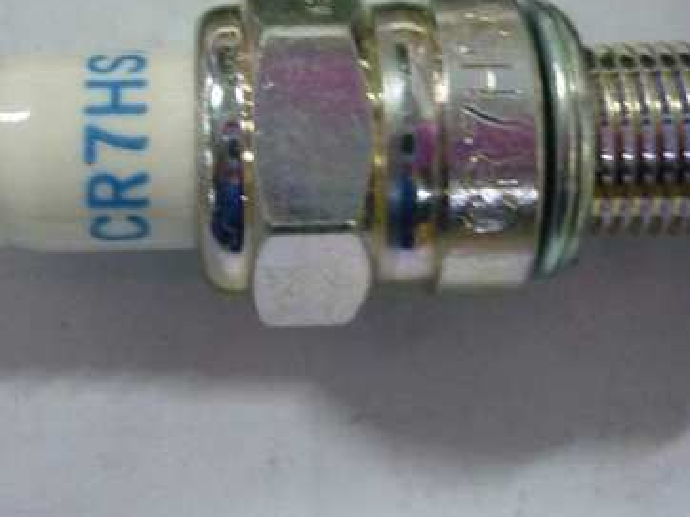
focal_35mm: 73
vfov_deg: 19.9
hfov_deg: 26.5
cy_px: 93
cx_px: 229
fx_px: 1454
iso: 400
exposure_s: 1/10
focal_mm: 5.5
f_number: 2.8
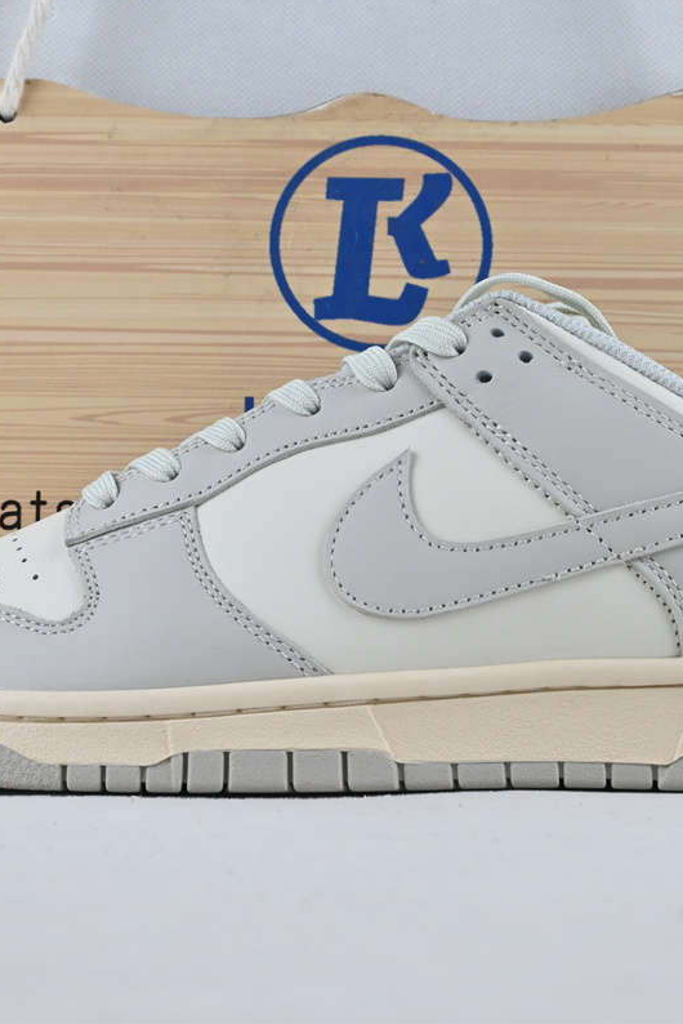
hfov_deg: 19.1
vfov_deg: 28.3
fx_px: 2029
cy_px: 511
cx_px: 387
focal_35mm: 71
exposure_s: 1/160
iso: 1000
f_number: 10
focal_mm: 31.5
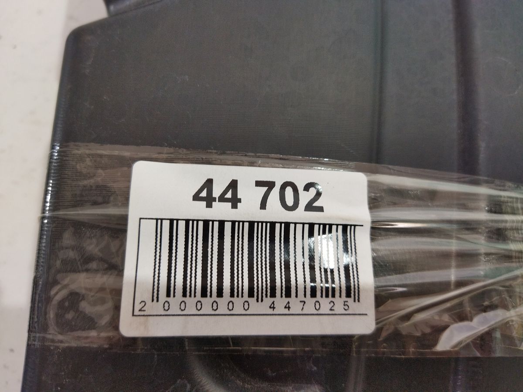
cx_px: 262
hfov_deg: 65.3
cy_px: 196
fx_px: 408
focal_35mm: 27
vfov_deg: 51.4
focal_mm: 4.71
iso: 145
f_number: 1.79
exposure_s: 1/50
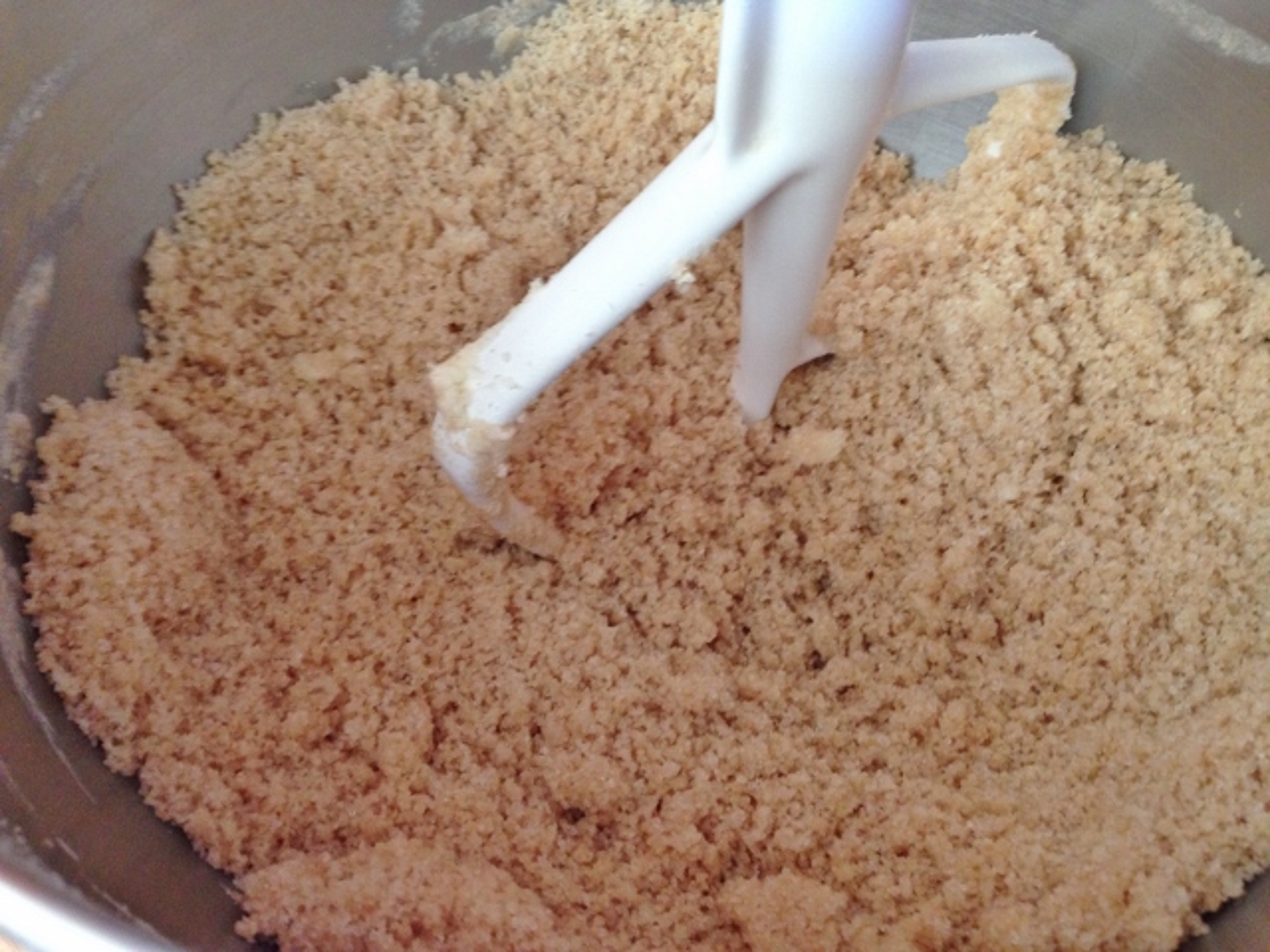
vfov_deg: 42.9
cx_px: 635
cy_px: 476
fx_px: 1211
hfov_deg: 55.4
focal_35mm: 33
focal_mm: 4.12
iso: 200
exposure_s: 1/20
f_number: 2.4
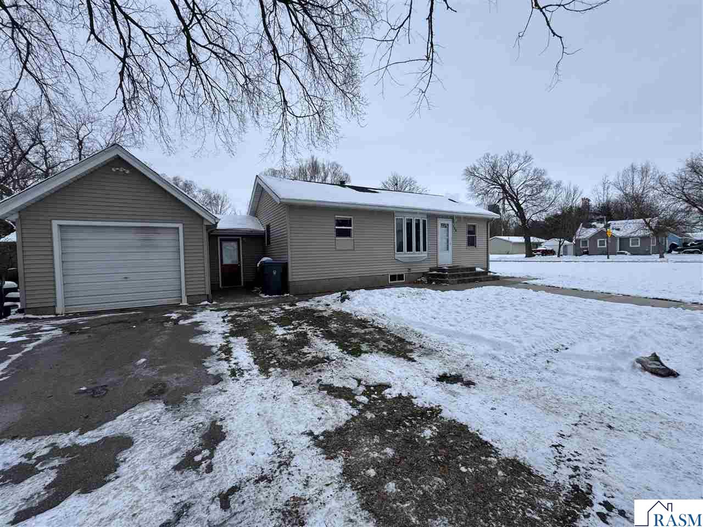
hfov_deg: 102.1
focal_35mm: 14
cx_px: 352
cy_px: 264
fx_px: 284
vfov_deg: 85.7
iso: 40
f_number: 2.2
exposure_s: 1/332
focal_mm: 2.22
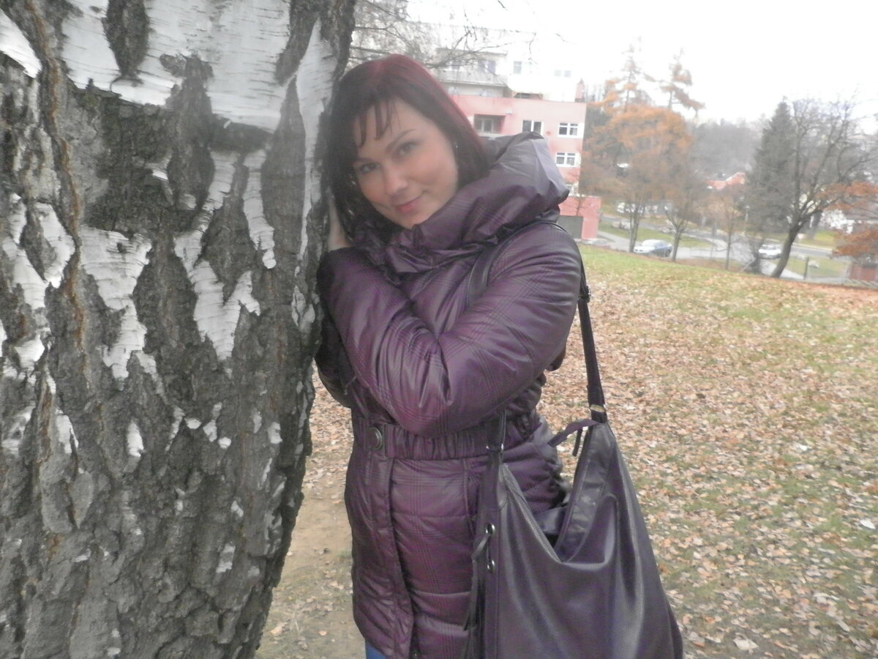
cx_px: 439
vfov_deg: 51.4
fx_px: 685
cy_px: 330
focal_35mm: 27
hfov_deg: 65.3
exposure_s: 1/30
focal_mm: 4.9
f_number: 3.2
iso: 500
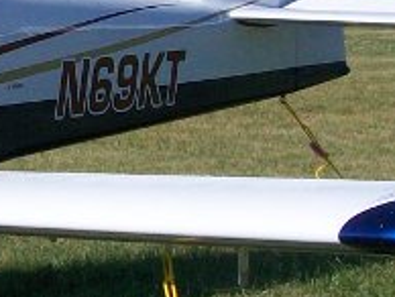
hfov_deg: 10.1
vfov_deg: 7.8
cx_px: -161
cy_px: 51
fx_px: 2171
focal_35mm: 190
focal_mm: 6
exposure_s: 1/640
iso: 64
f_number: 4.8
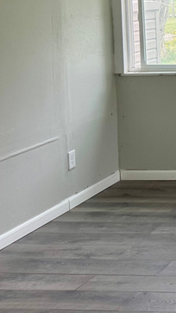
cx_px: 425
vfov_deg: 27.1
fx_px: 613
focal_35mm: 74
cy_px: 3
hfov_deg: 12.6
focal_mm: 6.76
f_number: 1.78
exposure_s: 1/120
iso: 80
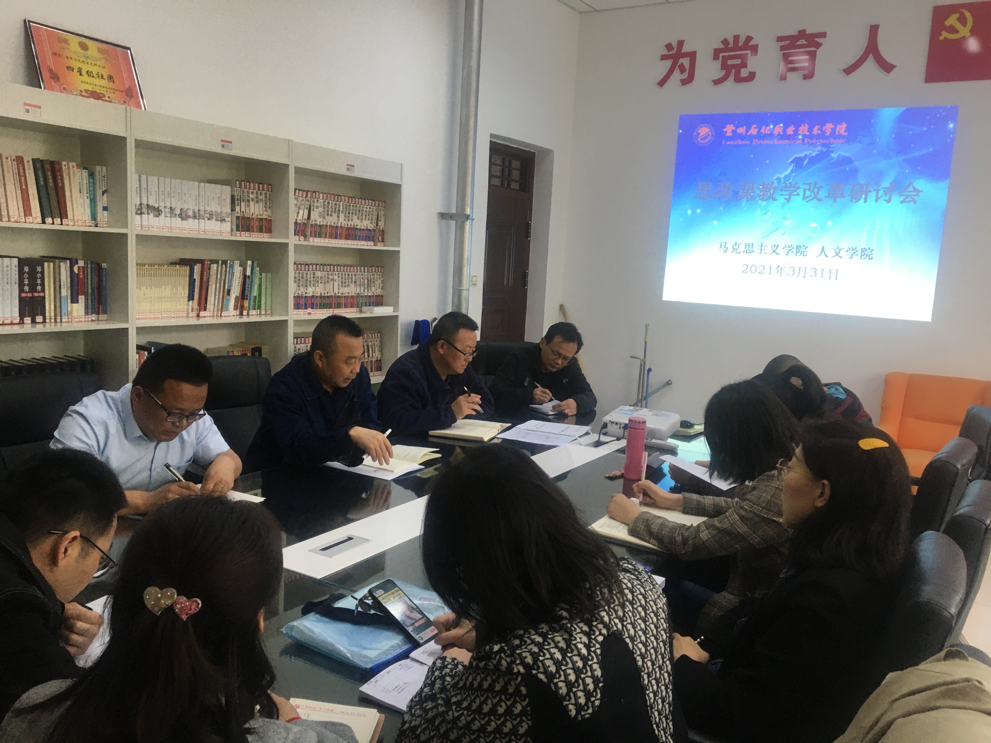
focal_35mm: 29
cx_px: 496
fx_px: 830
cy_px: 372
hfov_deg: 61.7
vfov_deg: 48.2
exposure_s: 1/33
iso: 64
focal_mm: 4.15
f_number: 2.2
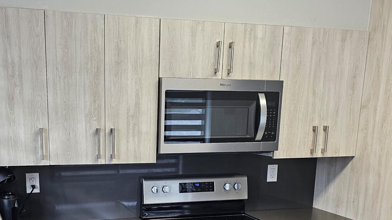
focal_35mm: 39
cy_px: 203
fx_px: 405
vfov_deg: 29.0
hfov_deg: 50.7
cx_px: 132
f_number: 1.7
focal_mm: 6.3
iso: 200
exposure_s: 1/120
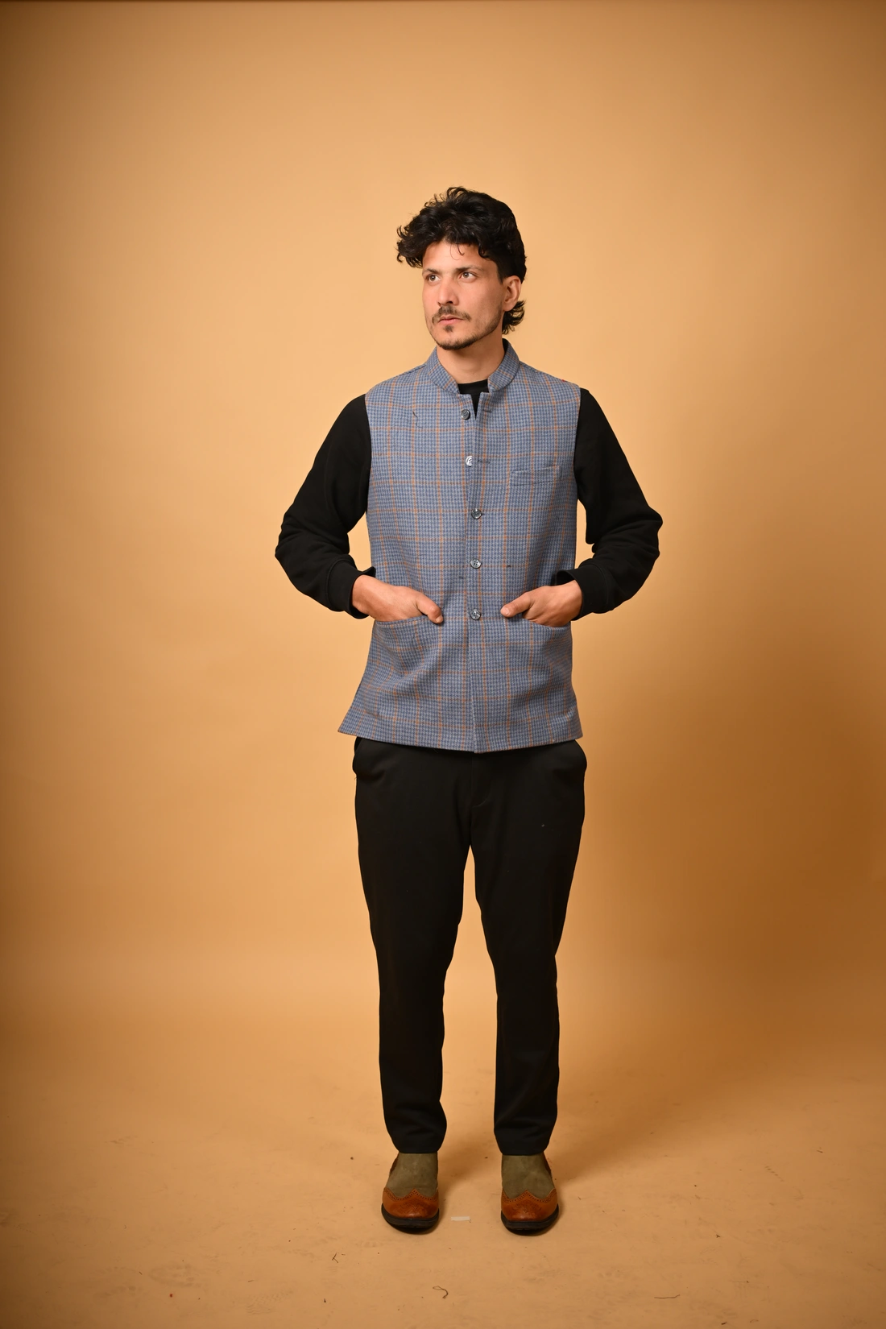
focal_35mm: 50
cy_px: 664
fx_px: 1846
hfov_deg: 27.0
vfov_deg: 39.6
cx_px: 443
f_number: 2.2
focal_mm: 50
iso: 200
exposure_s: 1/1250
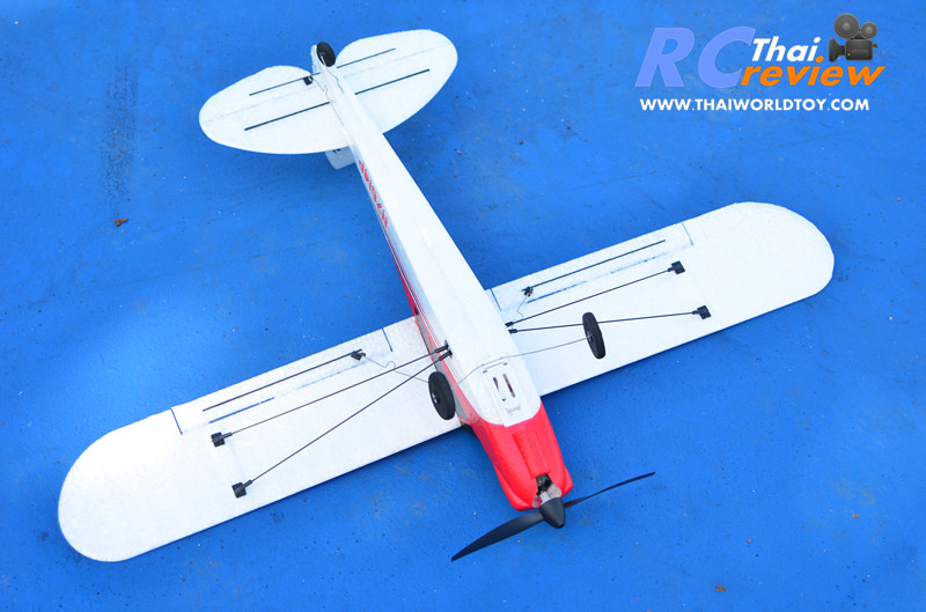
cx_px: 463
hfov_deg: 27.1
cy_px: 306
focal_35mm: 75
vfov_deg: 18.1
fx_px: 1924
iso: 100
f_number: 5
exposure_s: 1/125
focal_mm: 50
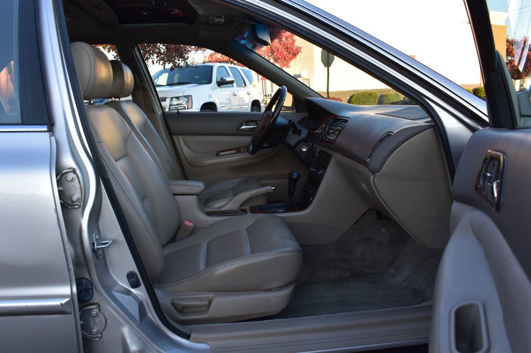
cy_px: 176
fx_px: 398
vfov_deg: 47.9
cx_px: 266
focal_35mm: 27
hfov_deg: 67.4
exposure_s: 1/100
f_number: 9
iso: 400
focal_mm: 18
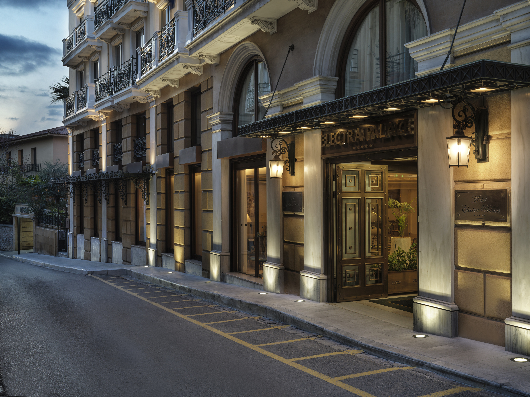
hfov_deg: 52.6
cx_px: 265
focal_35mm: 35
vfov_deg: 40.7
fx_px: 536
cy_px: 198
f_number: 13
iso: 200
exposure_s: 3
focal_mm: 45
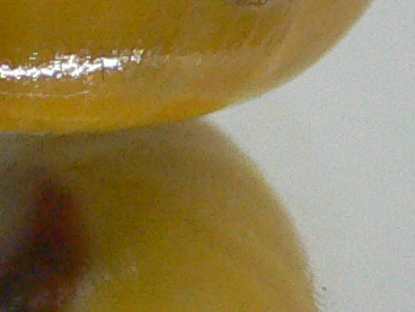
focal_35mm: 192
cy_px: 63
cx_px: -131
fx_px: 2302
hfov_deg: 10.1
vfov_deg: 7.7
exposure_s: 1/50
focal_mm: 4.6
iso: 200
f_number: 2.8
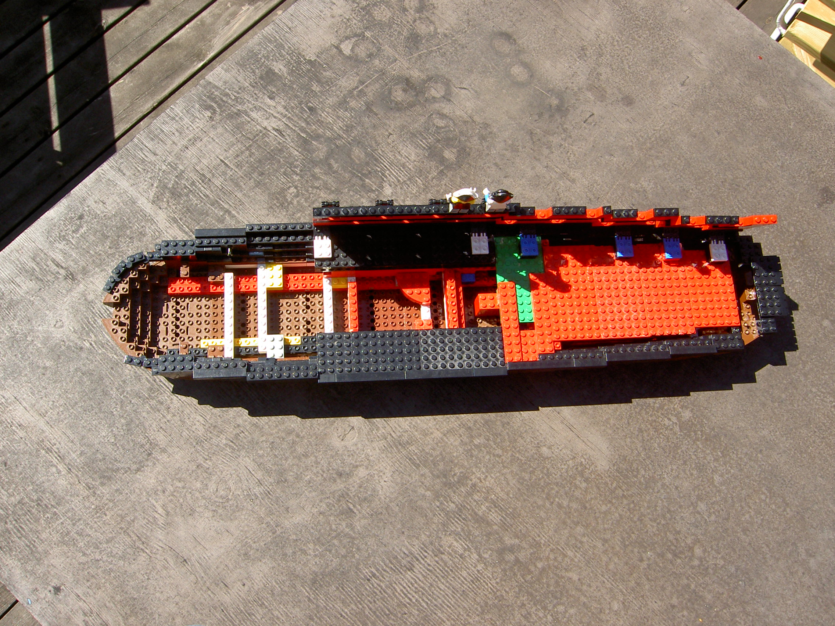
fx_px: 820
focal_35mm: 34
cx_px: 418
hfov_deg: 54.0
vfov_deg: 41.8
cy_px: 313
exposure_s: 1/200
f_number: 4.7
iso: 50
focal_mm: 5.6
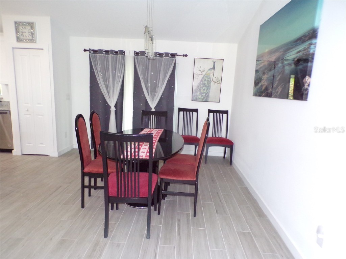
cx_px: 173
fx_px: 240
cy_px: 130
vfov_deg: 56.8
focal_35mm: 24
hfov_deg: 71.6
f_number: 3
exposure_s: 1/60
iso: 500
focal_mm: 4.3
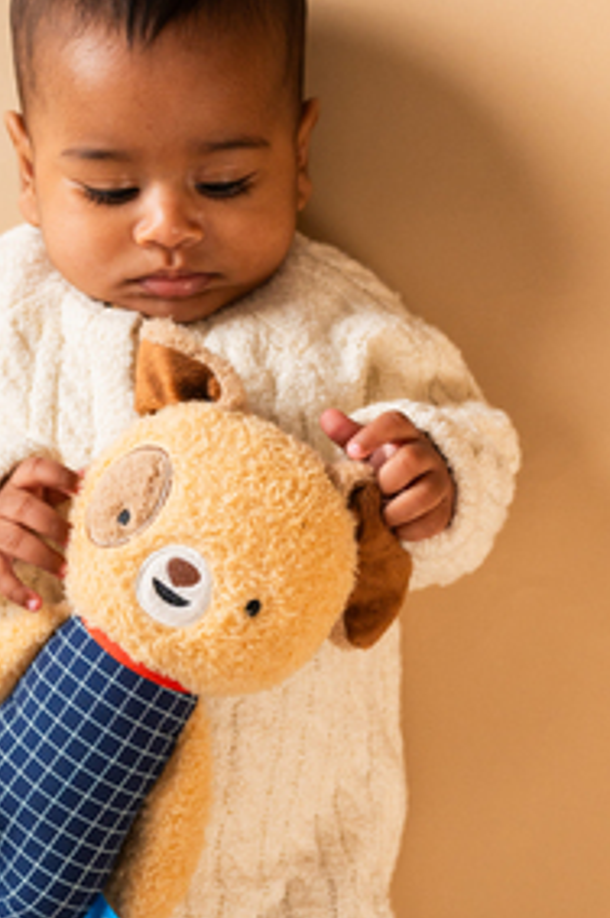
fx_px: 2930
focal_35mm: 115
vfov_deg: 17.8
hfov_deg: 11.8
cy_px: 574
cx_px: 117
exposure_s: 1/400
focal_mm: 50
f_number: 4
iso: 400
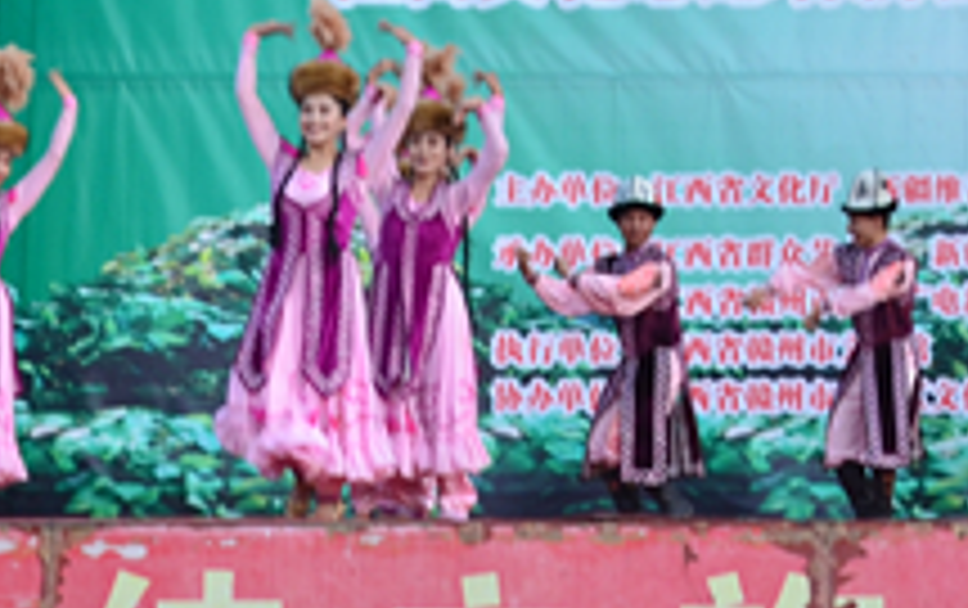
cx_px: 1360
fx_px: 4491
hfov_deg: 11.9
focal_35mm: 170
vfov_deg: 7.7
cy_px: -47
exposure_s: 1/100
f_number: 5.6
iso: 100
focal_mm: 30
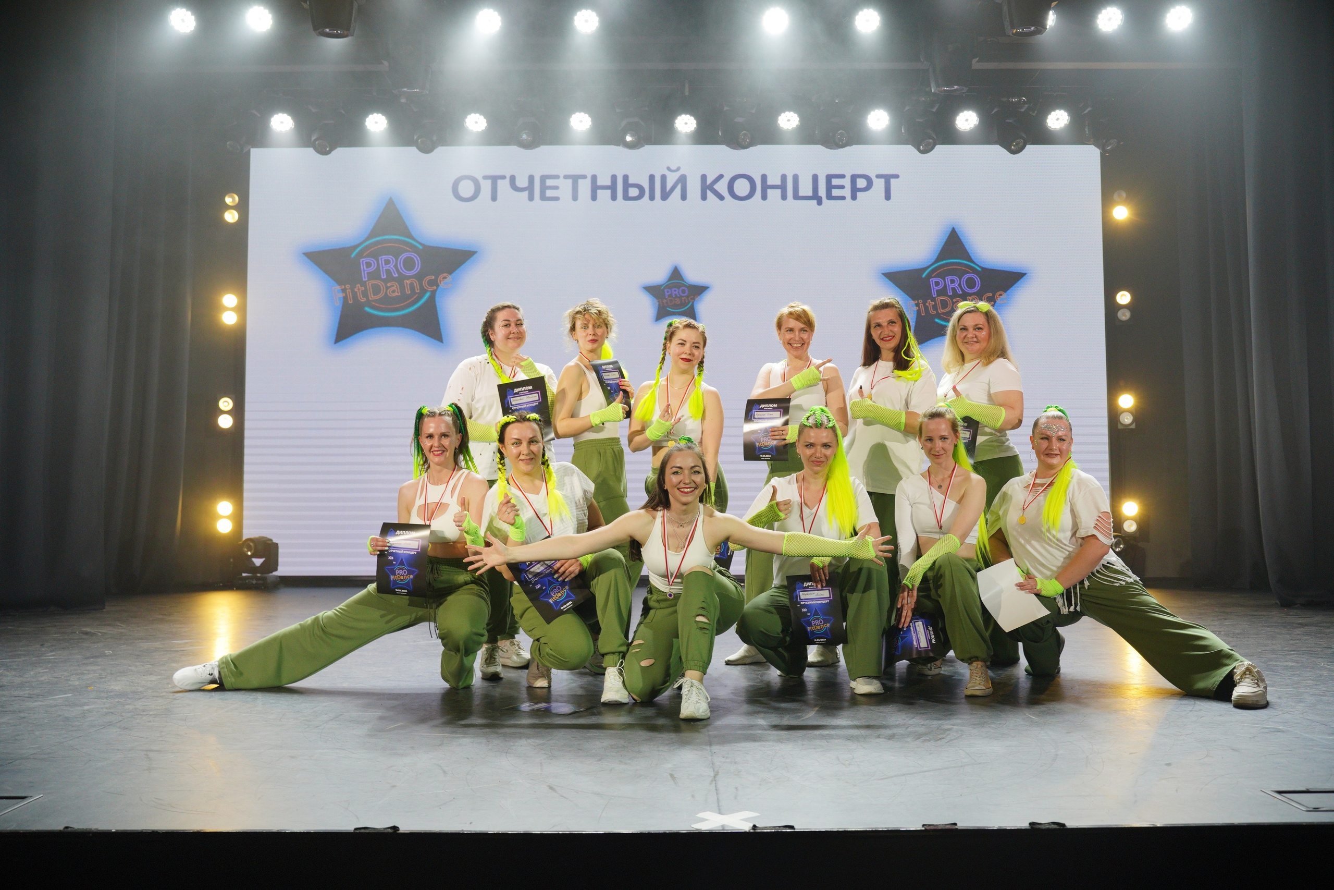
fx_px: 1112
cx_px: 667
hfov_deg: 61.9
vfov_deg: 43.6
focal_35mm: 30
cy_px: 445
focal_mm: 30
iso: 1000
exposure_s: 1/125
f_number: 4
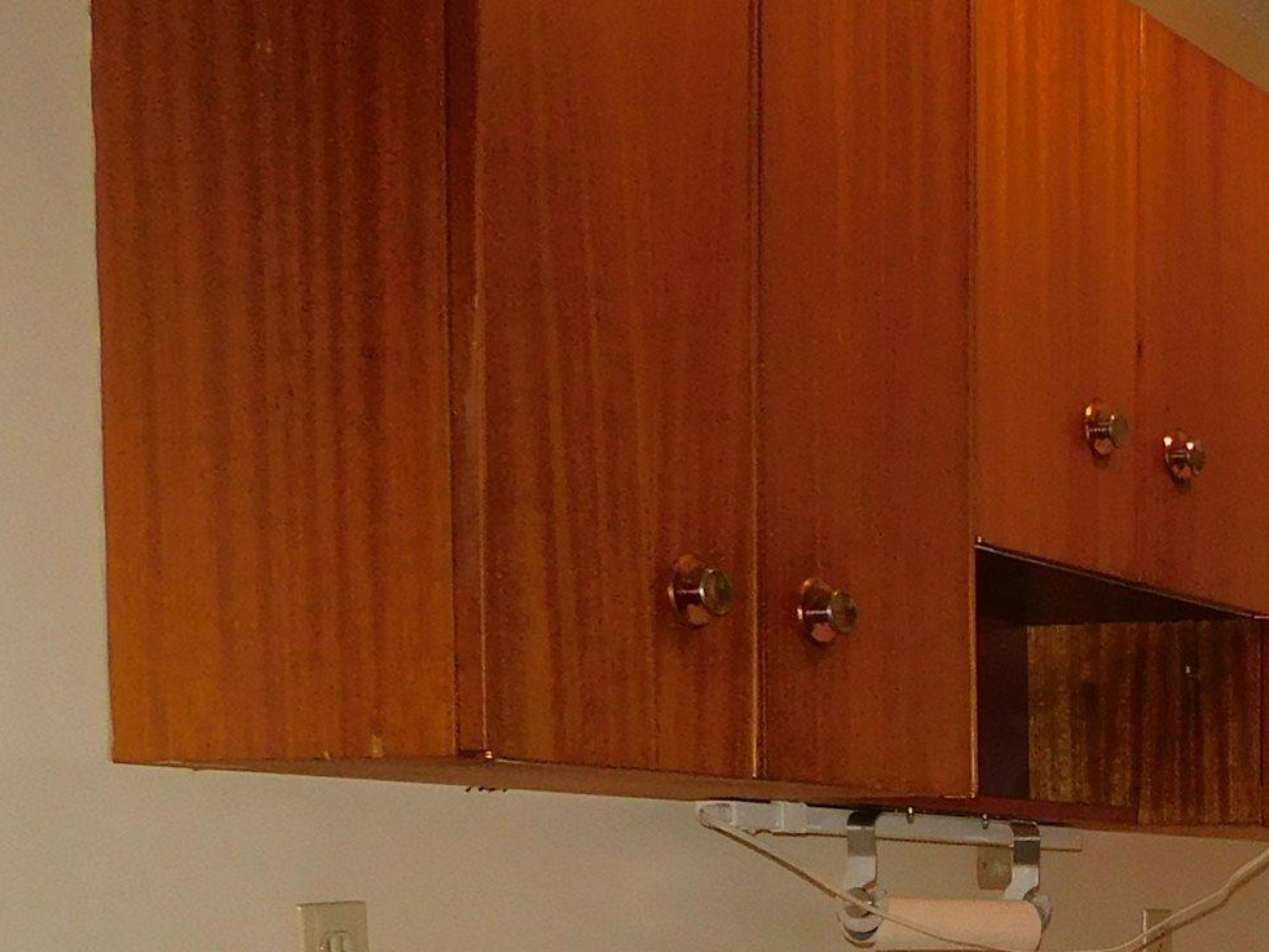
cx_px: 1825
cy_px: 1097
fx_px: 2640
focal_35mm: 72
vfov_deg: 19.4
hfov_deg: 22.8
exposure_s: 1/30
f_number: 3
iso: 200
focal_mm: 4
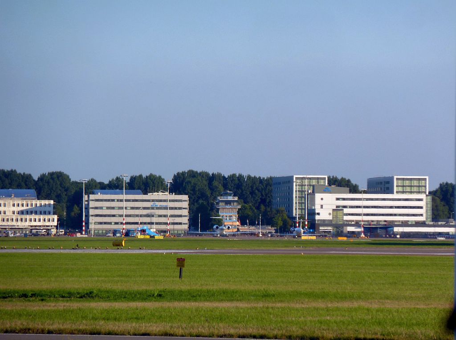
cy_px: 170
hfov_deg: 6.6
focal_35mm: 300
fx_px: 3945
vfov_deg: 4.9
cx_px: 228
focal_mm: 49.2
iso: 80
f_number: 4.9
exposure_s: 1/250
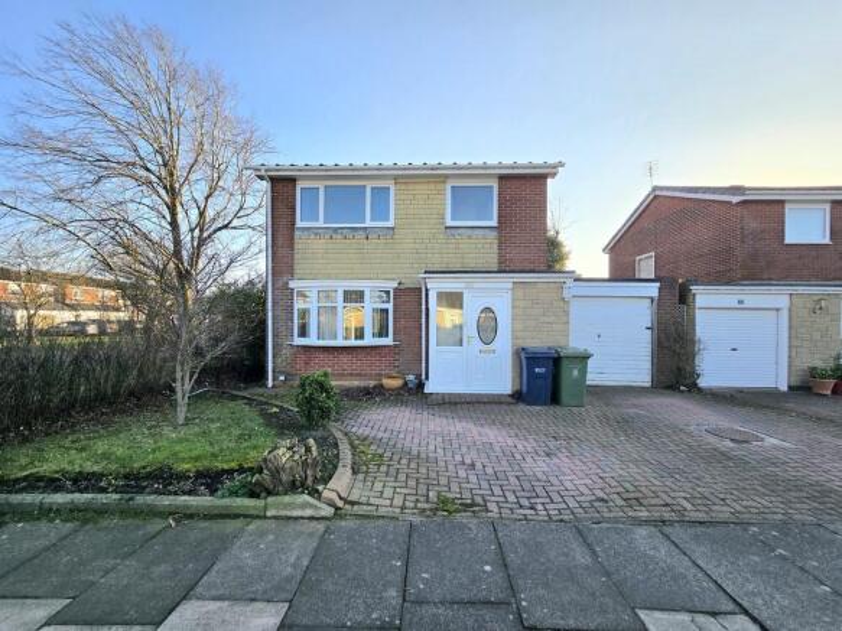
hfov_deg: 106.2
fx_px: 316
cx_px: 421
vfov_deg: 89.9
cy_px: 316
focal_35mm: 13
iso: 50
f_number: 2.2
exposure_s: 1/1000
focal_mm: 2.2
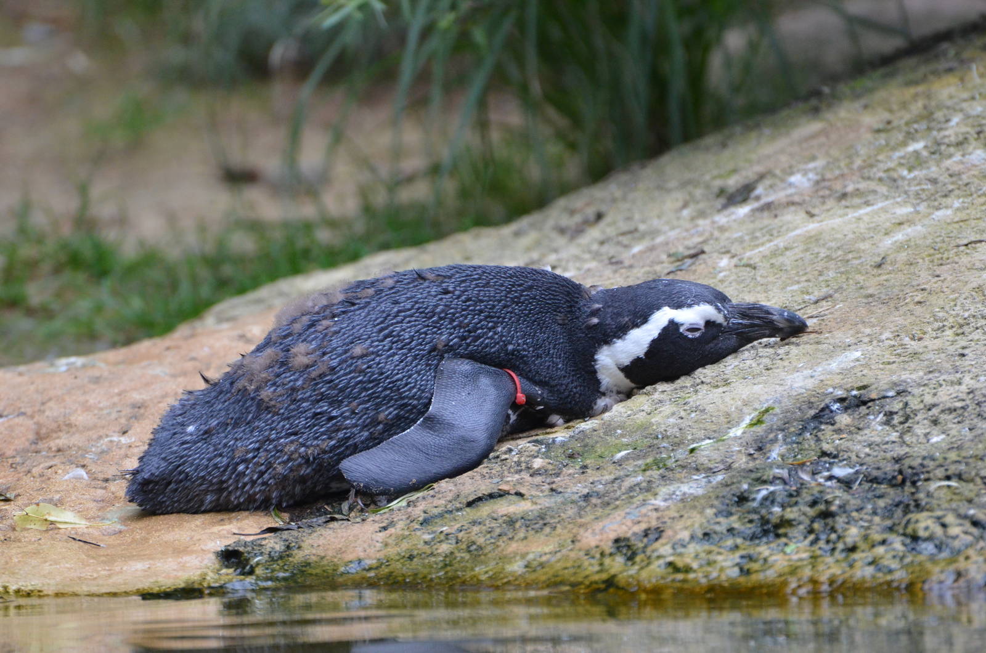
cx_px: 493
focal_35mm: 450
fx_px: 12300
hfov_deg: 4.6
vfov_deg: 3.0
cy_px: 326
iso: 1600
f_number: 5.6
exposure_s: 1/400
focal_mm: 300
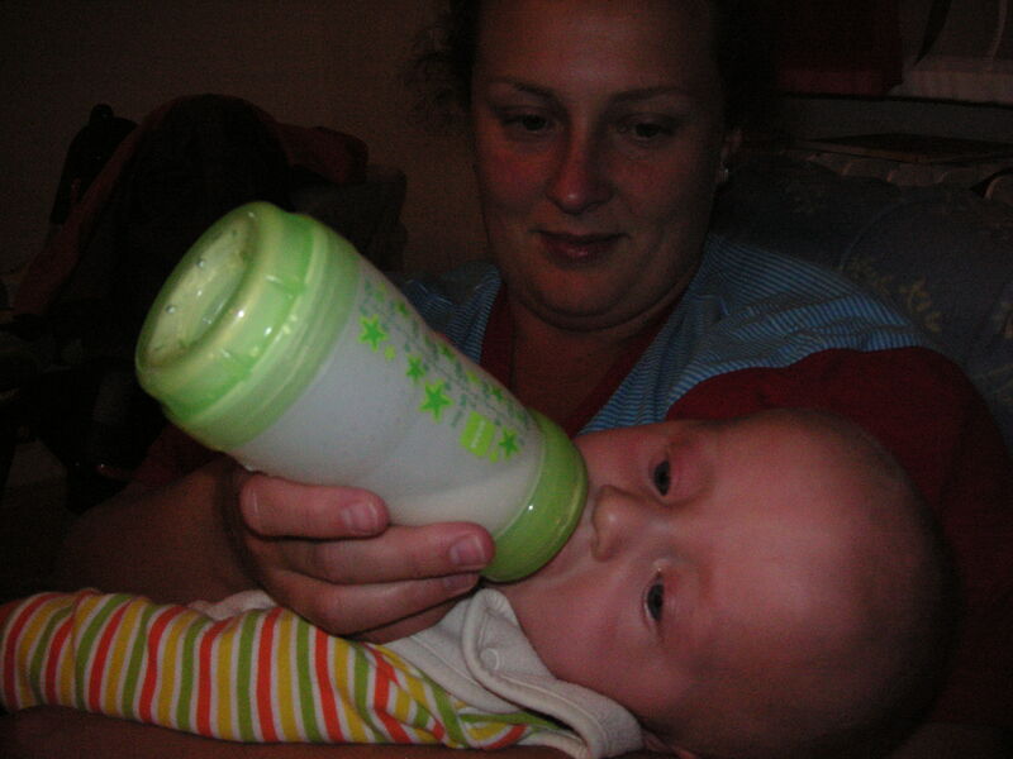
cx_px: 506
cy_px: 380
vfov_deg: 38.7
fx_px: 1083
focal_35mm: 37
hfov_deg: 50.1
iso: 160
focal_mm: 6.1
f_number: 2.8
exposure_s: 1/45
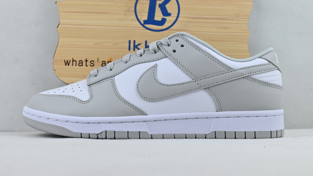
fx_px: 417
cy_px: 90
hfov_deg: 41.1
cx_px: 158
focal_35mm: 50
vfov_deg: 23.8
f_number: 5
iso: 100
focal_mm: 31.5
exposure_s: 1/100
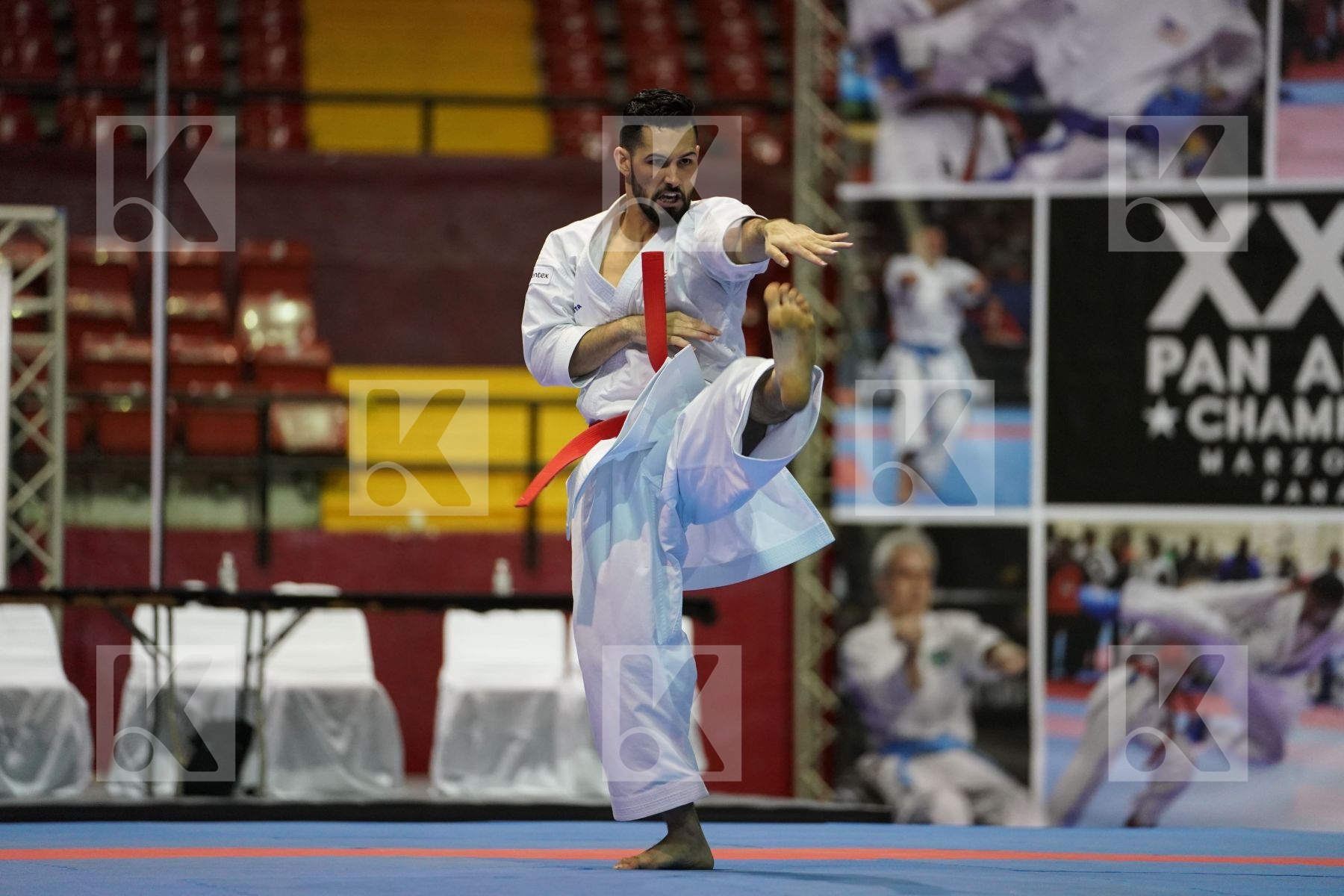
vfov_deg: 7.7
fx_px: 6645
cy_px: 448
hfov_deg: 11.5
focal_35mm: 178
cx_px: 672
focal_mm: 178
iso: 3200
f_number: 2.8
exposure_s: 1/320
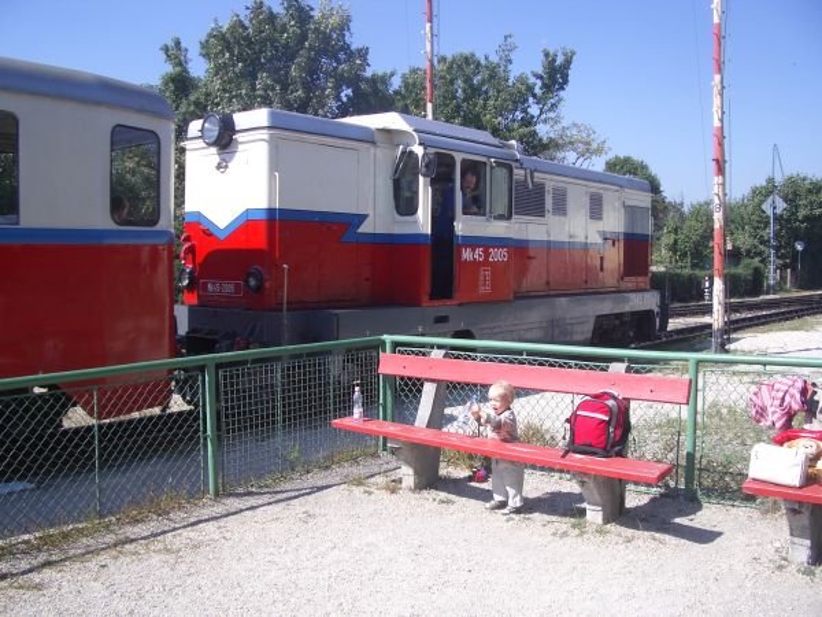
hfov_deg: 52.6
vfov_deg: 40.7
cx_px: 411
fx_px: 831
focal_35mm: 35
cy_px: 308
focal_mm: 5.8
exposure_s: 1/400
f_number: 4.3
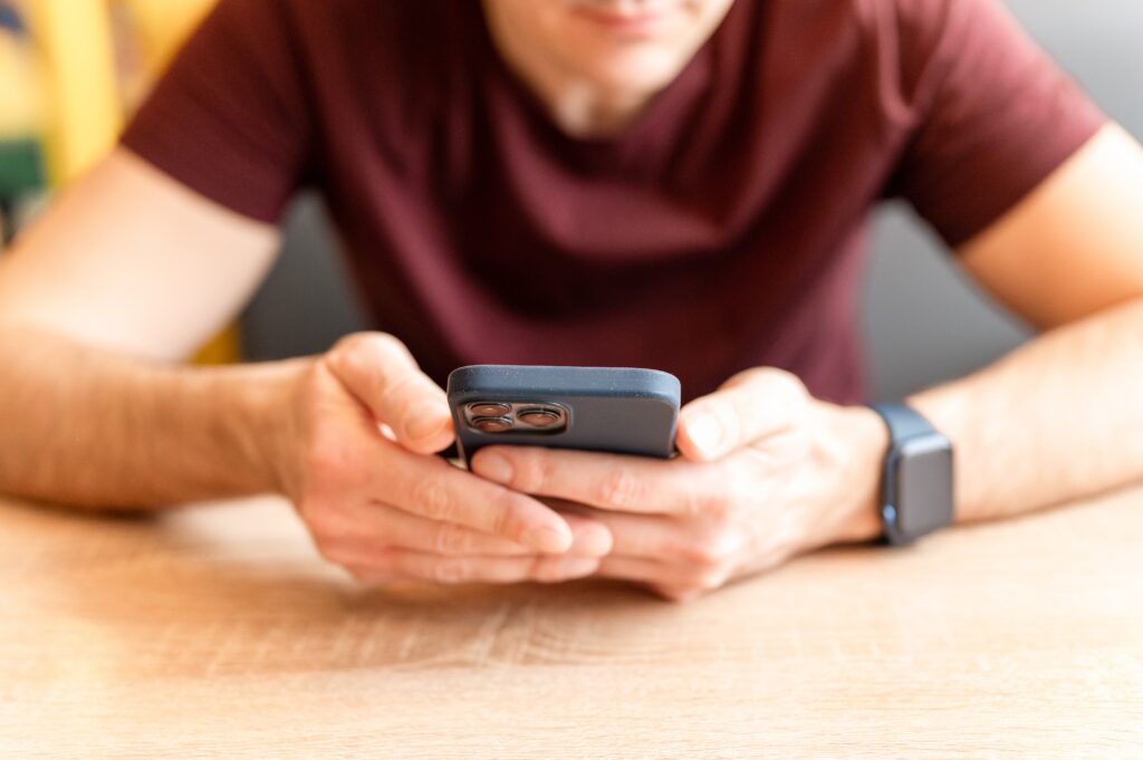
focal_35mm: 50
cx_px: 572
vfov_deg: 26.9
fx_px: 1586
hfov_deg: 39.6
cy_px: 380
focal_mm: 50
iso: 2000
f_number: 2.2
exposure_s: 1/640
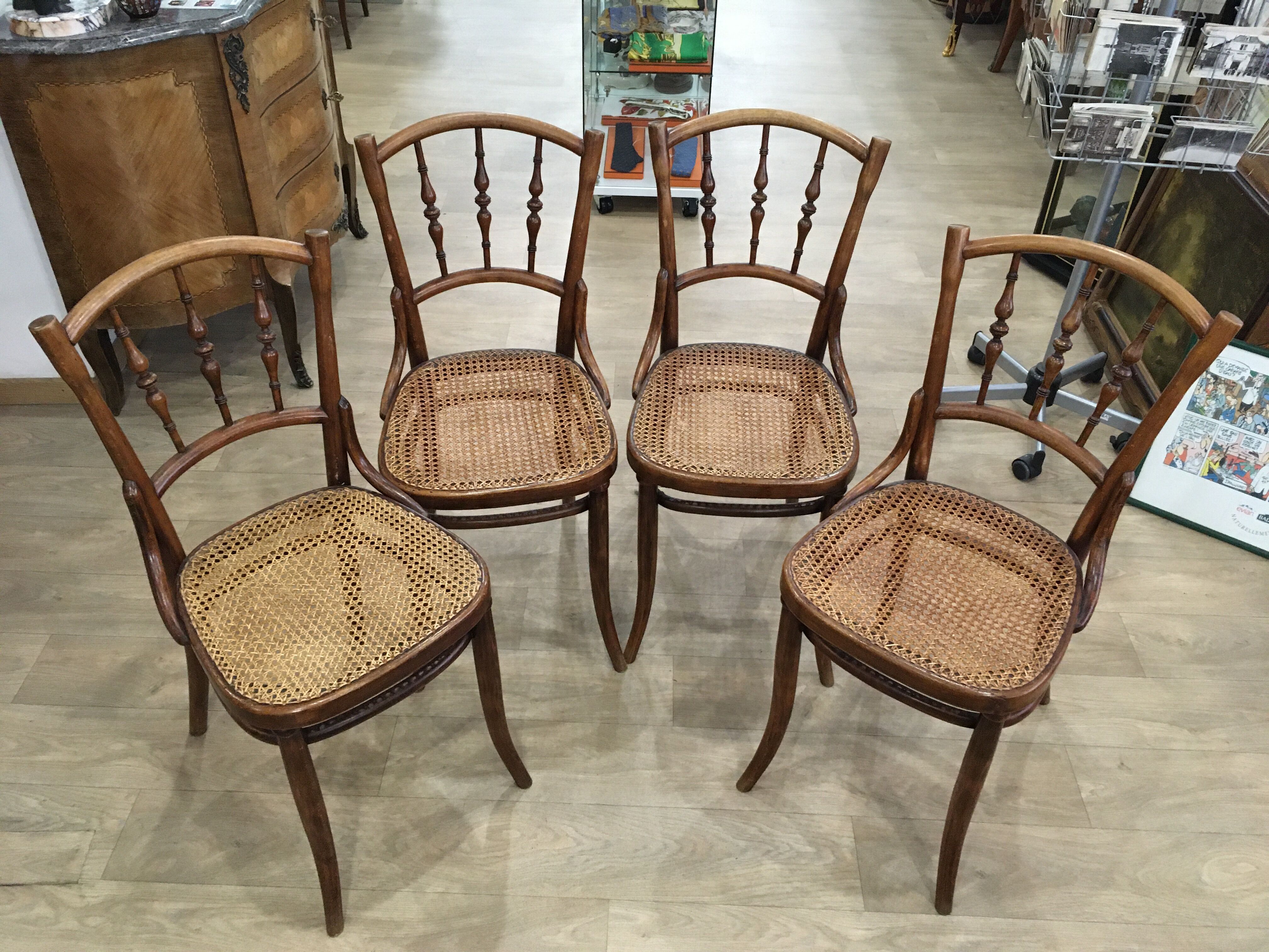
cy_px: 476
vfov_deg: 48.2
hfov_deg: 61.7
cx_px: 634
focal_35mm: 29
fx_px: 1063
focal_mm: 4.15
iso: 200
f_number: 2.2
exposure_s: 1/25
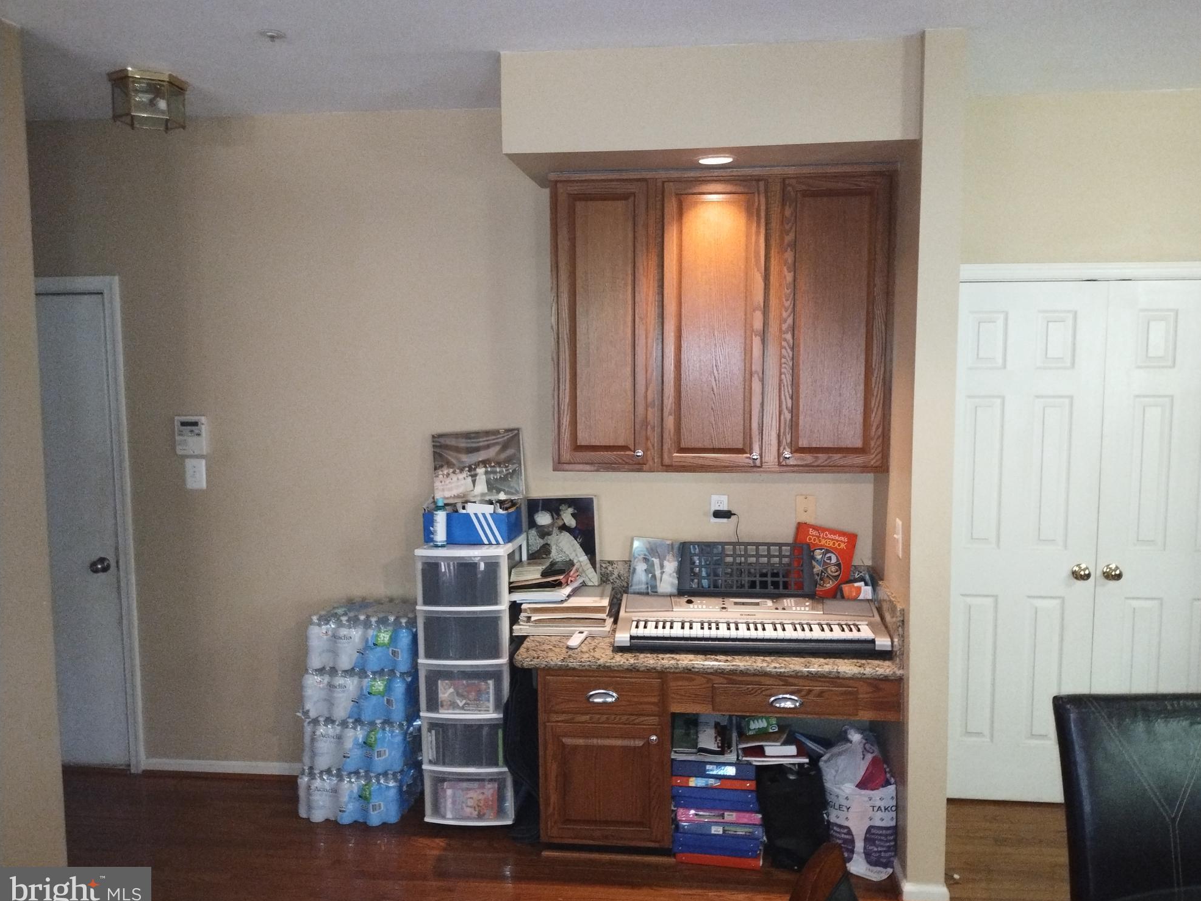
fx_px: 902
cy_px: 448
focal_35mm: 26
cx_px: 623
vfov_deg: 53.1
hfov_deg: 67.3
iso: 484
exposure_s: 1/25
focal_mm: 4.71
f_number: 1.7
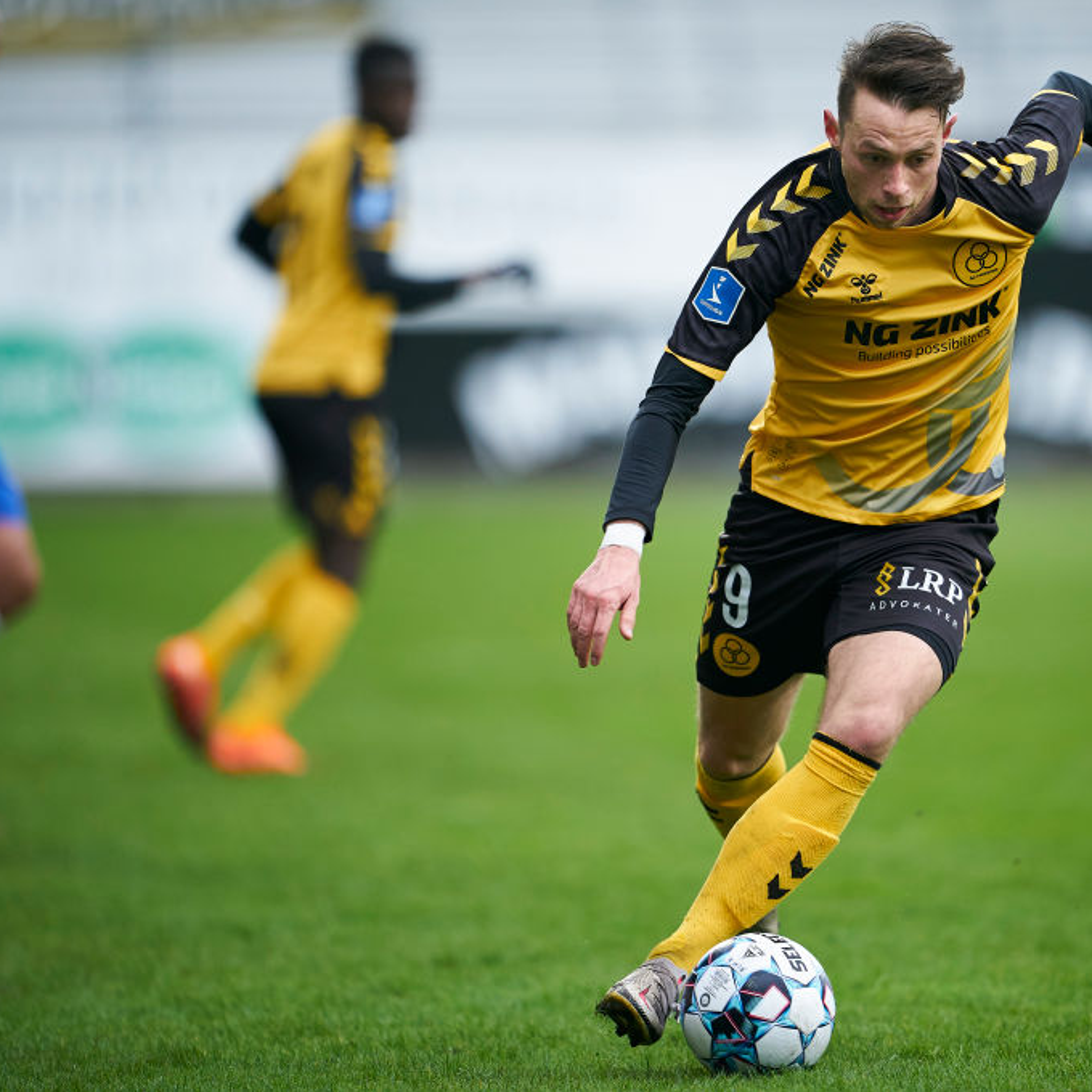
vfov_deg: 3.4
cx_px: 803
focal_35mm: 512
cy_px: 545
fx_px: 18273
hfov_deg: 3.4
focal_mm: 400
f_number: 2.8
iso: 800
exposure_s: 1/1600
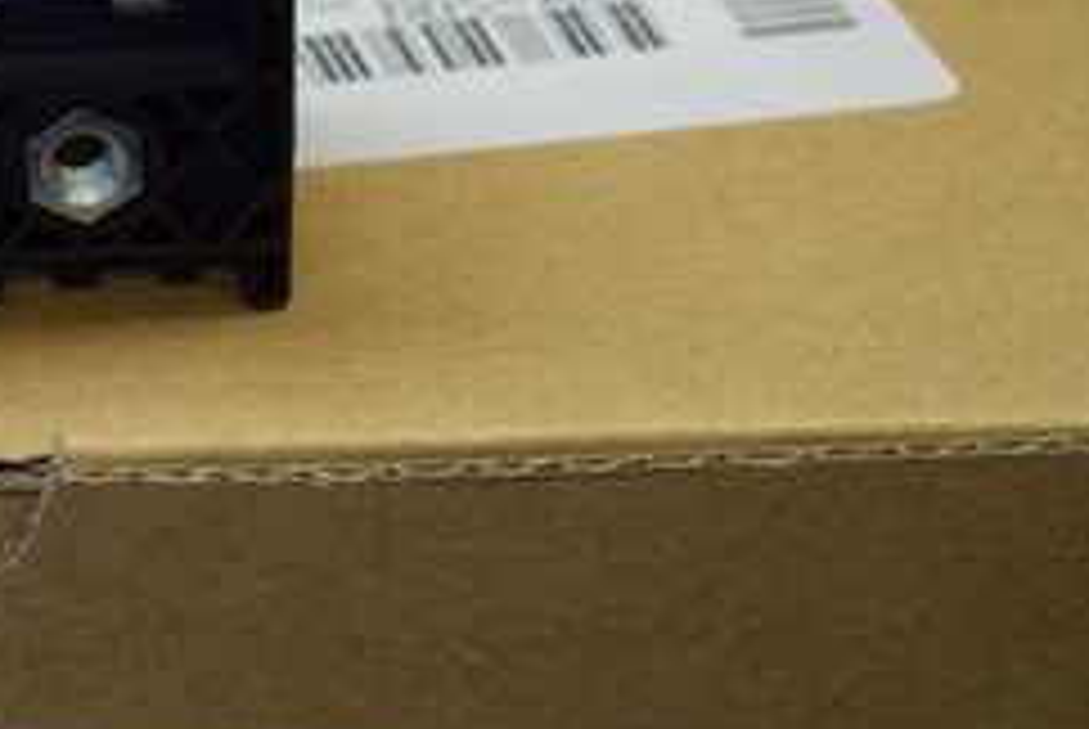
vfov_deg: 6.7
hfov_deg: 9.8
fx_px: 6239
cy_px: 299
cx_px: -248
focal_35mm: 206
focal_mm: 52
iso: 560
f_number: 5.6
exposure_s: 1/60
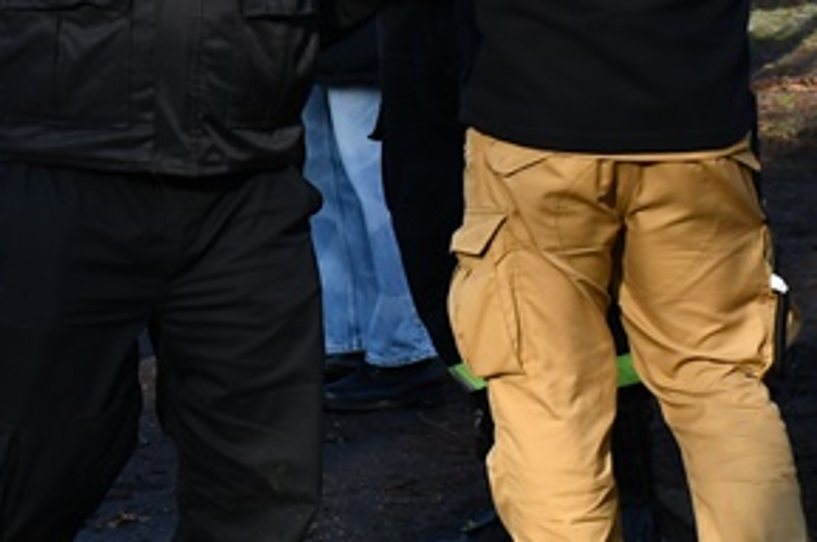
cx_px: -334
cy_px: -102
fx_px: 4806
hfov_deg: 9.5
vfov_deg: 6.4
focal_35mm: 212
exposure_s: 1/250
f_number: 6.3
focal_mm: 34
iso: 200
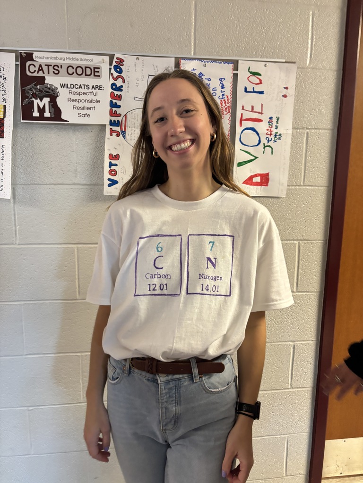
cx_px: 182
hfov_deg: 53.1
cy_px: 242
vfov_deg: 67.3
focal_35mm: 26
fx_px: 364
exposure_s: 1/40
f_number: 1.6
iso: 400
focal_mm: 5.96
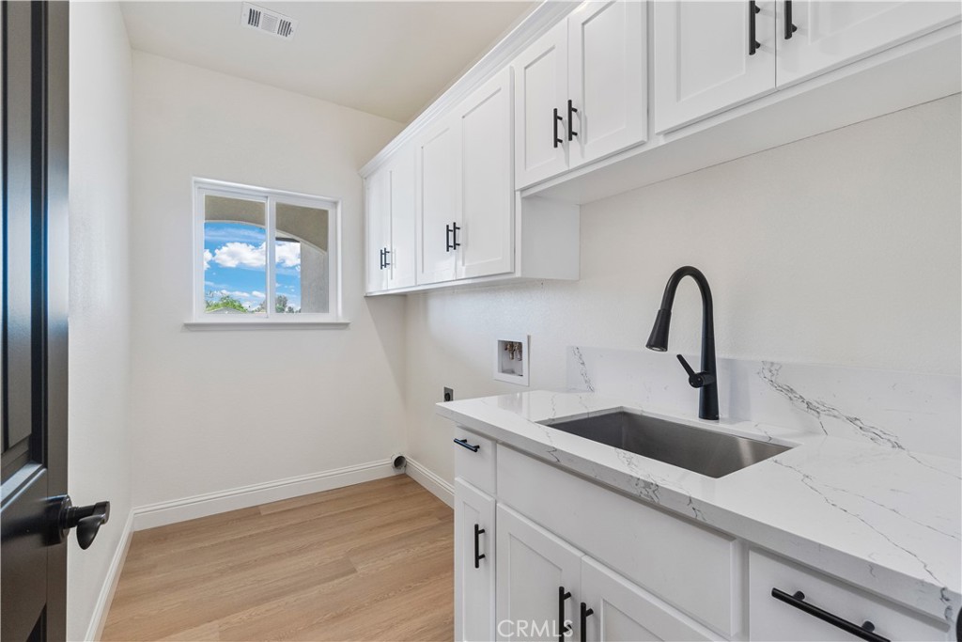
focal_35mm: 15
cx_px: 481
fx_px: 401
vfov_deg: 77.3
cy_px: 321
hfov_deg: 100.4
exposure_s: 1/15
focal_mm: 10
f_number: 8
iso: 640
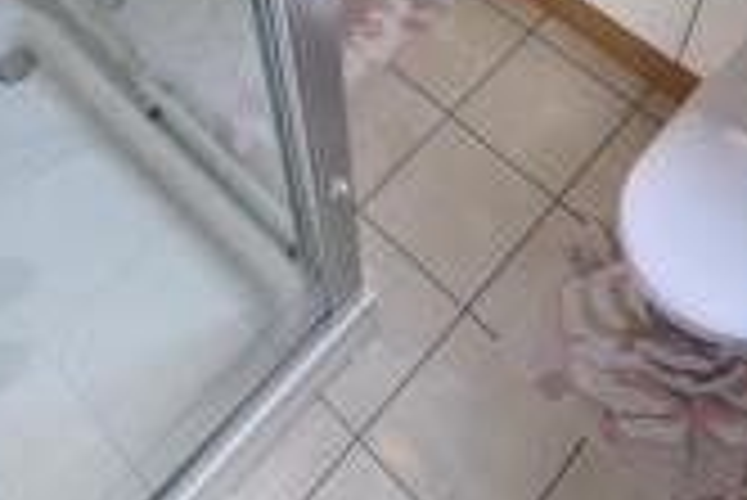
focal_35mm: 43
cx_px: 374
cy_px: -146
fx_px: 893
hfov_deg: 45.4
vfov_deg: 26.6
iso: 400
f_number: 6.3
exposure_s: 1/160
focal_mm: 10
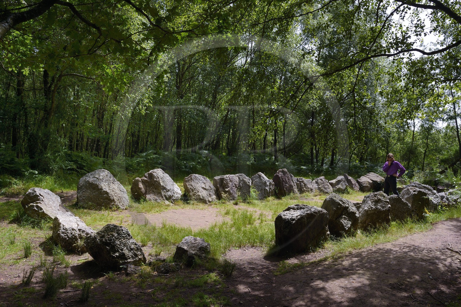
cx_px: 230
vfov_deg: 44.9
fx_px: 371
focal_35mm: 29
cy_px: 154
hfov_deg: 63.7
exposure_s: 1/200
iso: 200
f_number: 11
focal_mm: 29
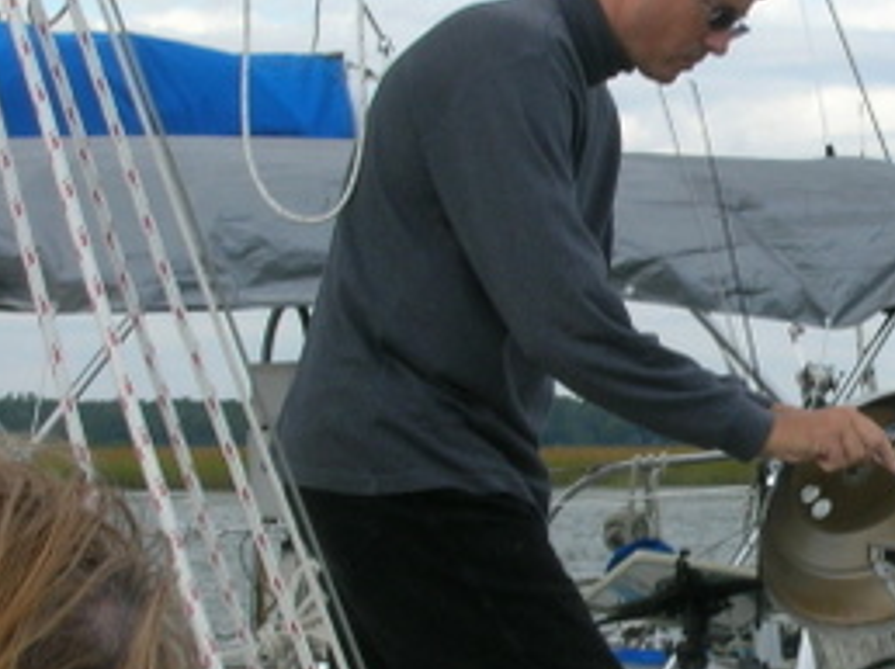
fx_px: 3720
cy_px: 468
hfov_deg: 13.5
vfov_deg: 10.3
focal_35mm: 144
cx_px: 885
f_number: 5.9
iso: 53
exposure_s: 1/133
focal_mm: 9.7
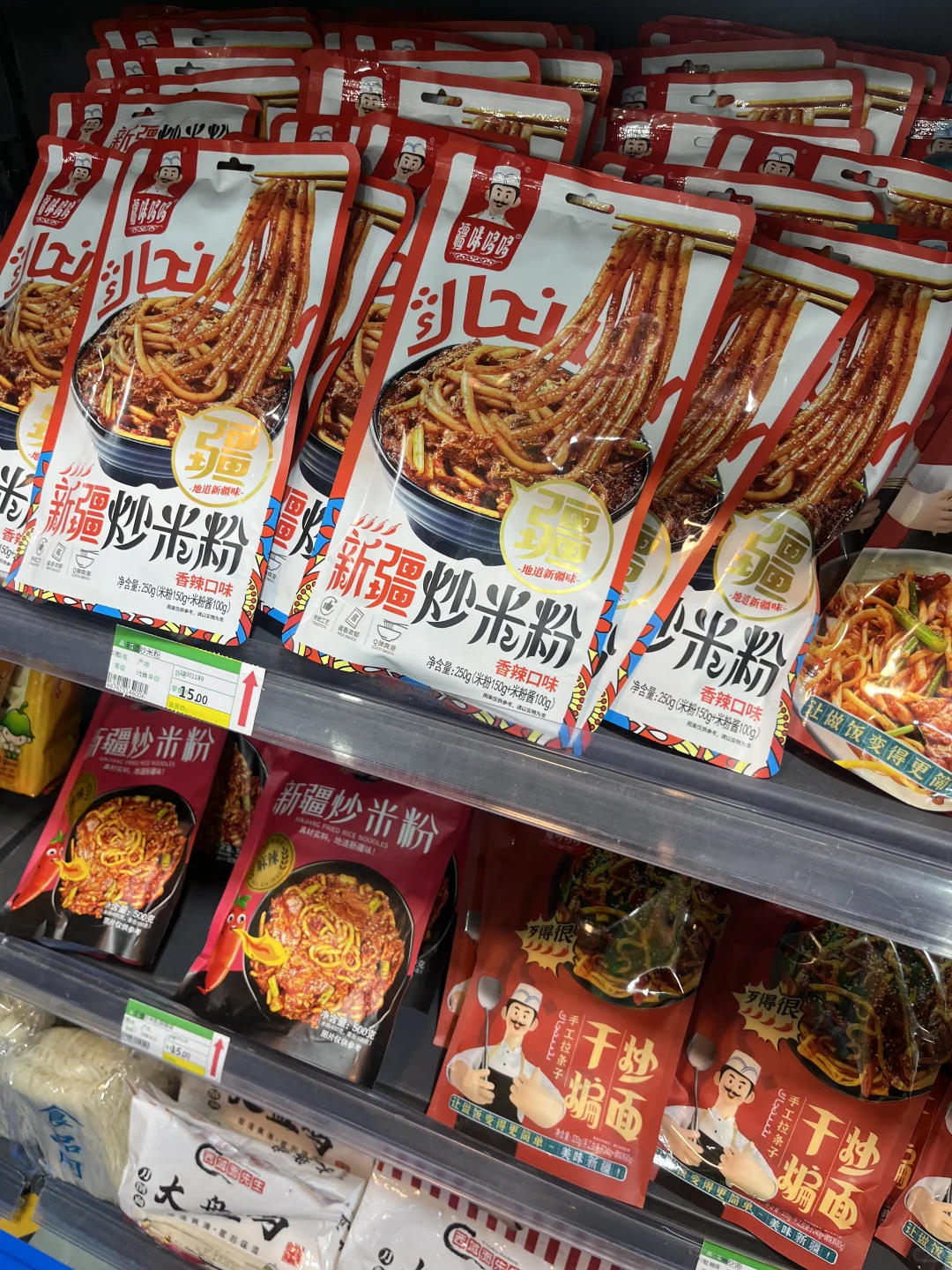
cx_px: 476
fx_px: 953
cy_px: 635
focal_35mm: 26
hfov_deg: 53.1
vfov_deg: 67.3
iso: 64
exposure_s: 1/100
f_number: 1.6
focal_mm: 5.1
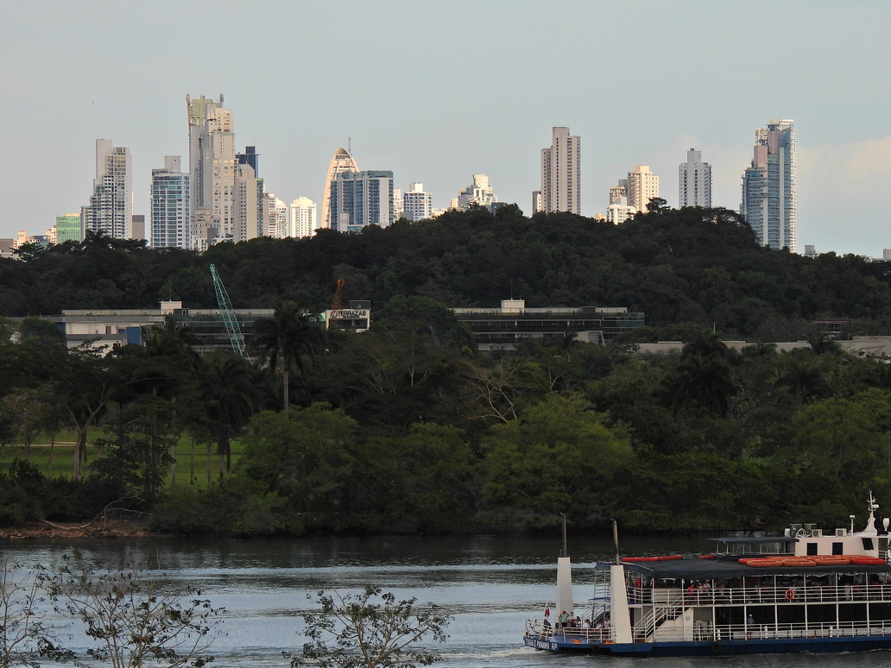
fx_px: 6383
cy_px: 378
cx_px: 509
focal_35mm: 248
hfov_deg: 8.0
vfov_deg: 6.0
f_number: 4.5
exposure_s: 1/800
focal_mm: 35.7
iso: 100
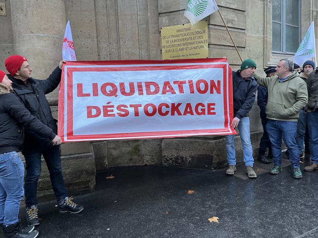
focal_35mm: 26
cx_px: 159
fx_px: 239
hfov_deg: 67.3
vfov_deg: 53.1
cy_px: 119
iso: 160
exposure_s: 1/60
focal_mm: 5.1
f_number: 1.6
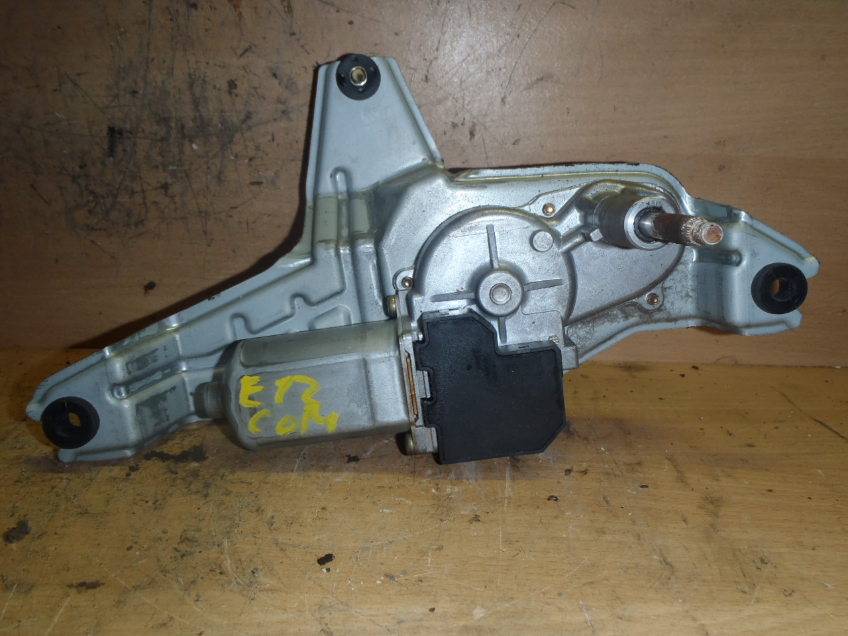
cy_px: 318
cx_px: 424
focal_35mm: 28
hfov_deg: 63.4
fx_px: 686
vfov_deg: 49.7
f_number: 3.9
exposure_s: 1/30
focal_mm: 5
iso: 100
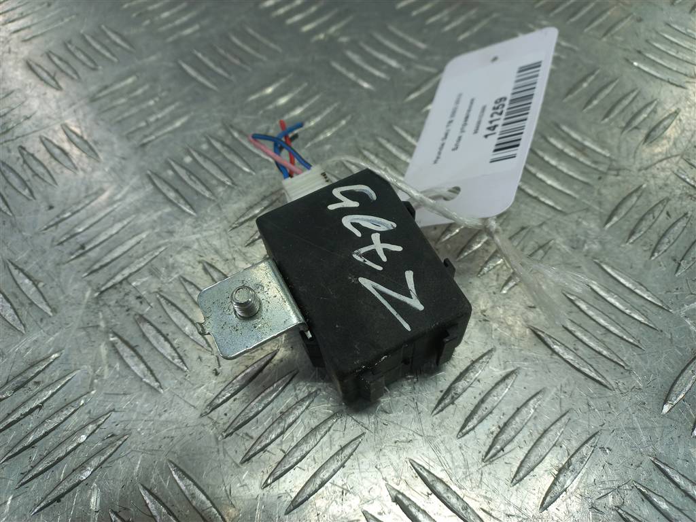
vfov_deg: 54.9
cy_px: 261
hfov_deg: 69.4
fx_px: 503
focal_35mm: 25
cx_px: 348
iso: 40
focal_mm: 4.6
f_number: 1.8
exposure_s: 1/50
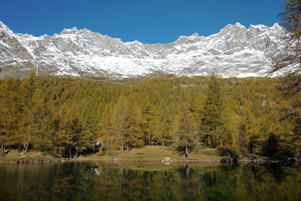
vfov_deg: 53.2
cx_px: 150
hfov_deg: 73.7
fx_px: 201
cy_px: 100
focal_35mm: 24
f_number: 3.5
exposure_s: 1/1000
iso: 100
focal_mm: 24
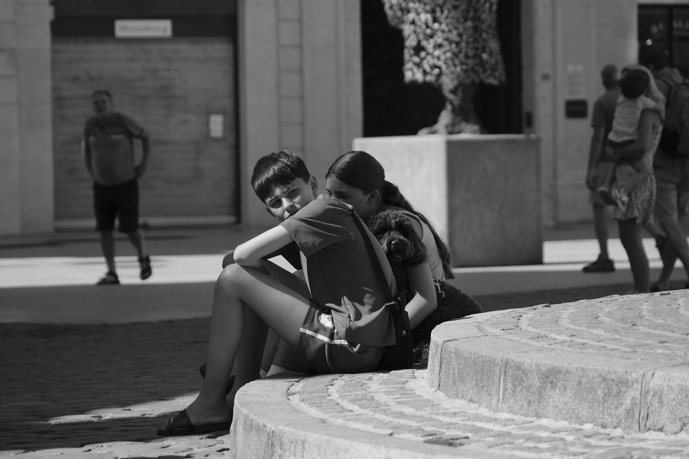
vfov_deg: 7.5
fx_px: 3521
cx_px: 344
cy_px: 230
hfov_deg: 11.2
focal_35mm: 184
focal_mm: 122.6
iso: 640
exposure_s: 1/1800
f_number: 5.6
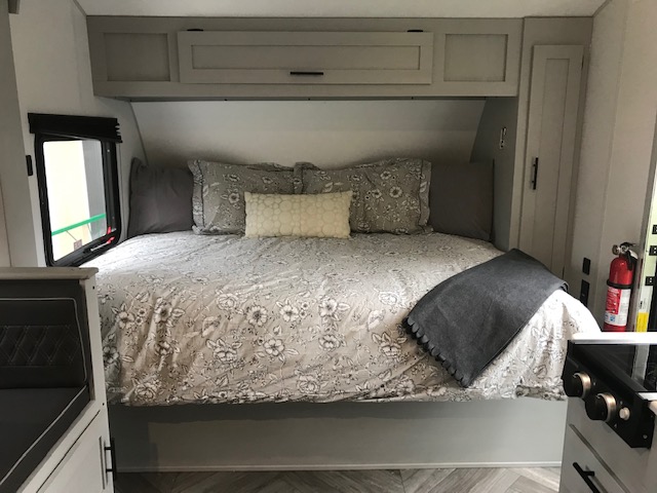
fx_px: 531
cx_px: 328
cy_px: 246
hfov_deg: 63.4
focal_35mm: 28
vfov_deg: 49.7
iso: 40
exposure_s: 1/17
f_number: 1.8
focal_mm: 3.99
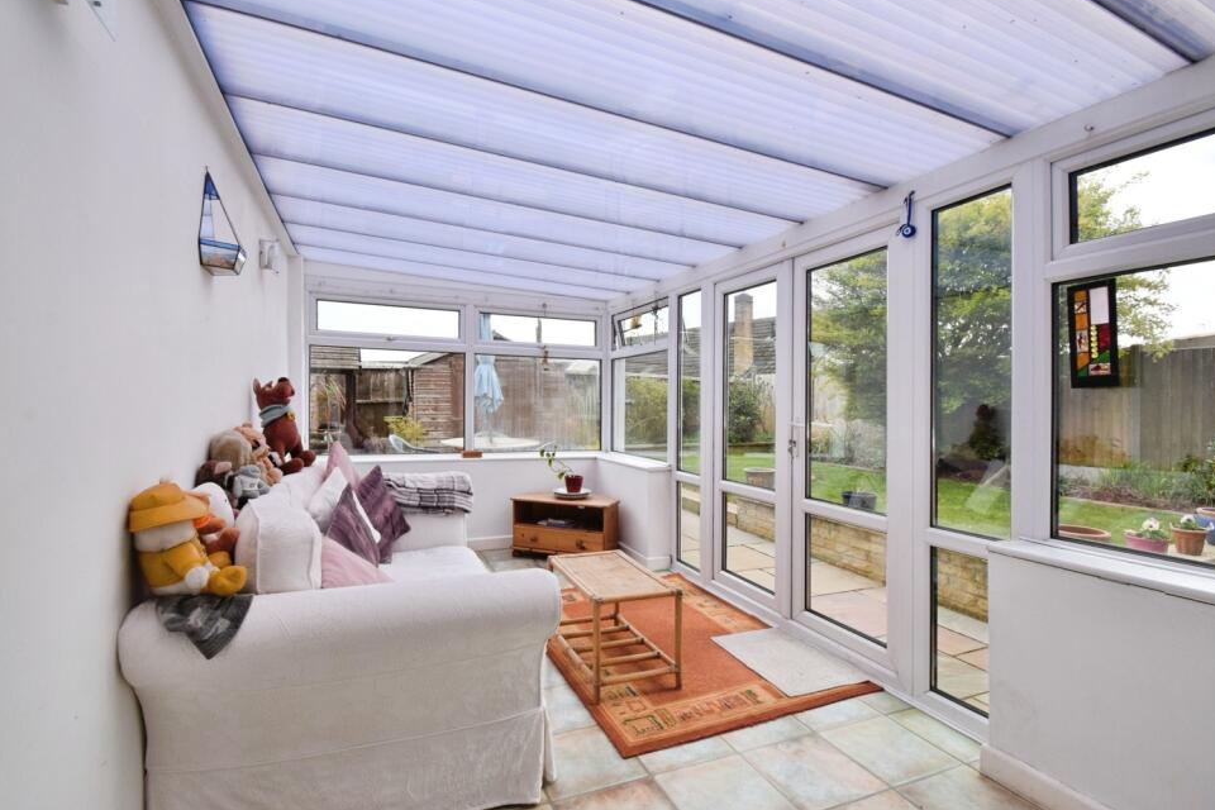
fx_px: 540
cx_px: 605
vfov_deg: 73.7
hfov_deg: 96.7
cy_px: 413
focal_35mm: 16
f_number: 11
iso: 1000
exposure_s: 1/320
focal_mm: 10
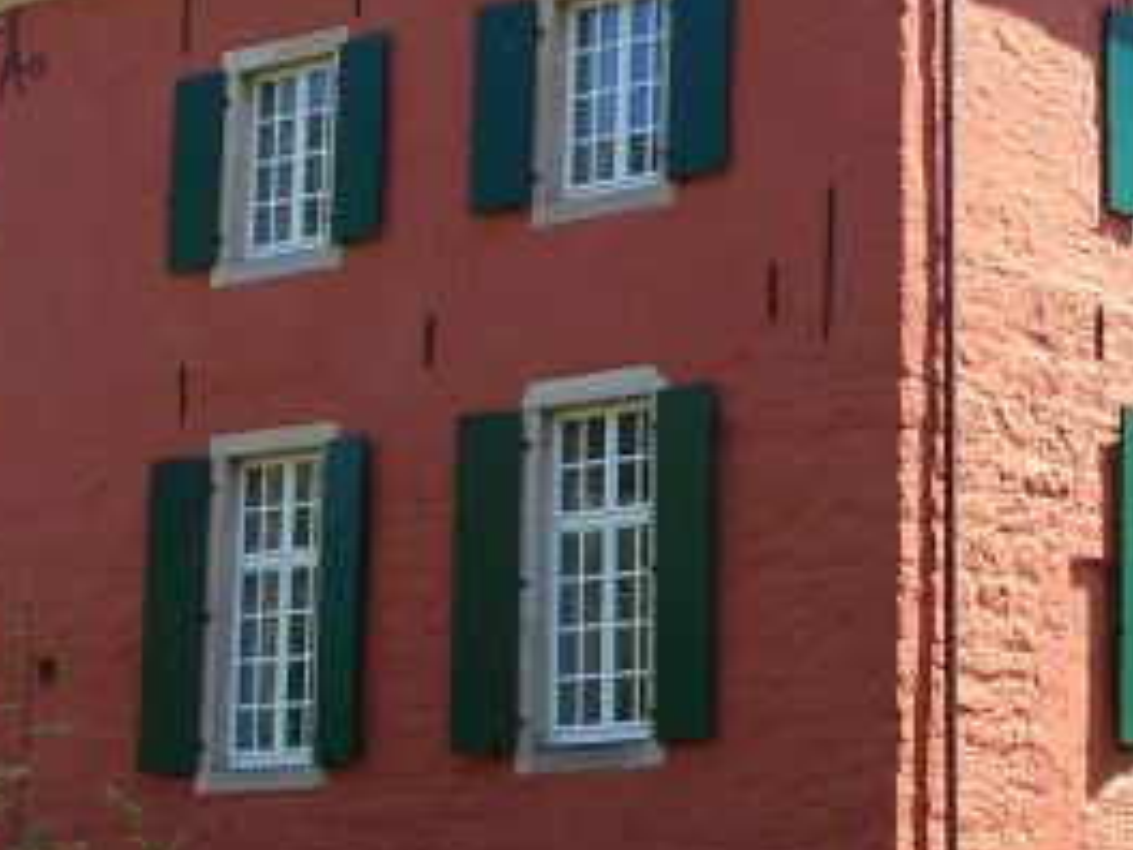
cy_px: 378
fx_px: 3371
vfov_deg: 14.4
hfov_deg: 18.6
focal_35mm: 103
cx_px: 1103
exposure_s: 1/250
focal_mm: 7.13
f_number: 4
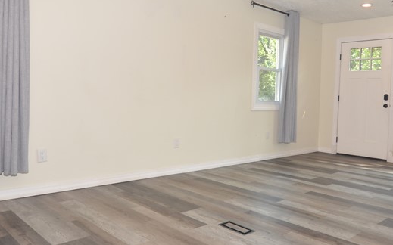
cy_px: 90
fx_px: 343
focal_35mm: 32
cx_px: 231
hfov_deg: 59.3
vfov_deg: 39.1
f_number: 4.5
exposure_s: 1/80
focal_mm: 10
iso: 200
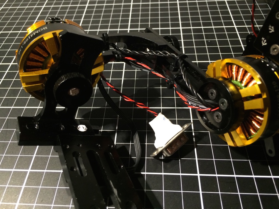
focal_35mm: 29
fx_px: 234
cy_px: 104
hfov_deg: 61.7
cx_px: 140
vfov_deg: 48.2
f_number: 2.2
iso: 250
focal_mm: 4.15
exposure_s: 1/30
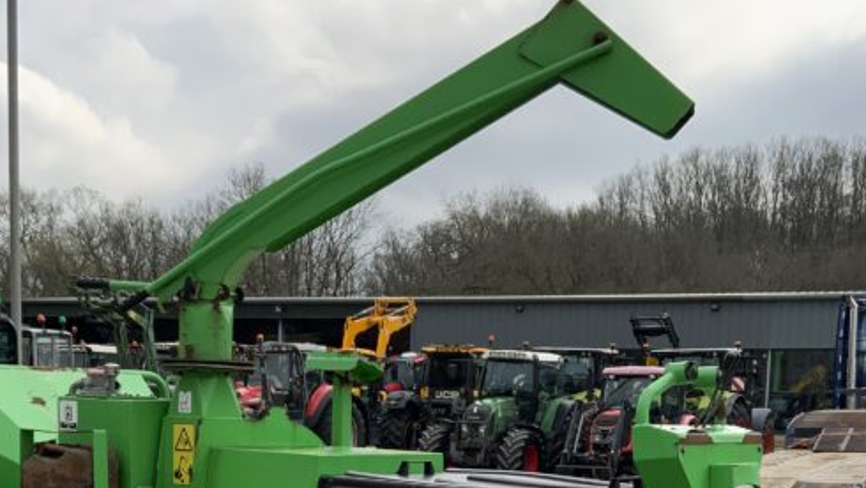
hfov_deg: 31.9
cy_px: 596
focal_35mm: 66
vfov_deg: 17.4
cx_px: 403
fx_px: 1516
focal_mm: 3
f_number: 1.8
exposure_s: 1/1626
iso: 16
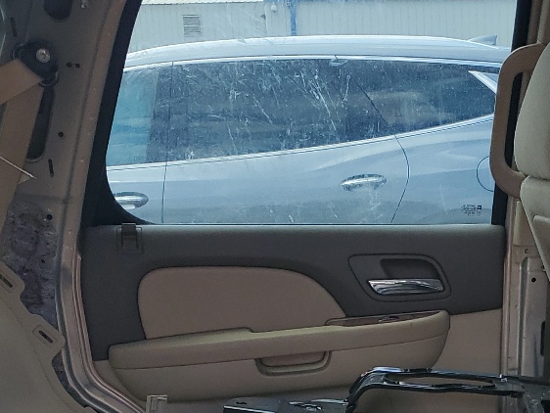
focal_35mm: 74
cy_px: 575
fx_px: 1176
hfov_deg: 26.0
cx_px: 403
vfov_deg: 18.2
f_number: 1.5
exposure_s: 1/385
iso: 50
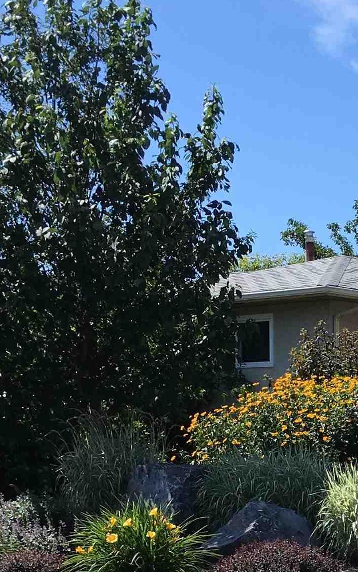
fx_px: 1279
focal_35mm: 82
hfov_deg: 14.6
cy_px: 522
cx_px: 570
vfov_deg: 24.5
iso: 25
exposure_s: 1/1261
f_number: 2.2
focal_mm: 4.15
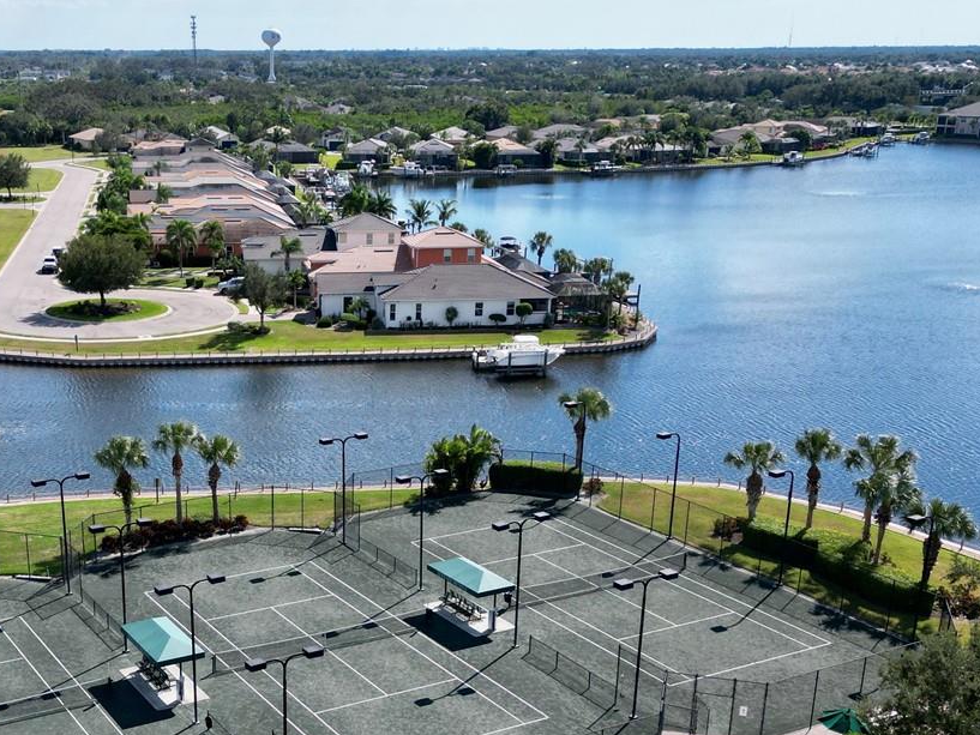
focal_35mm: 47
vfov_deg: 30.3
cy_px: 565
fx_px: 1331
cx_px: 314
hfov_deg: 39.9
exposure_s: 1/4000
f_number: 1.7
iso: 200
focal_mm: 6.72
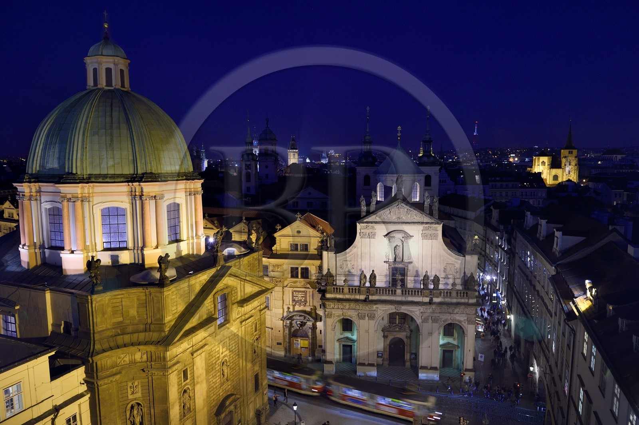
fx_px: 426
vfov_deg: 53.1
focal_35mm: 24
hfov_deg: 73.8
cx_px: 320
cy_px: 212
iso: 800
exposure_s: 1/8
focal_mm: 24
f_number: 5.6
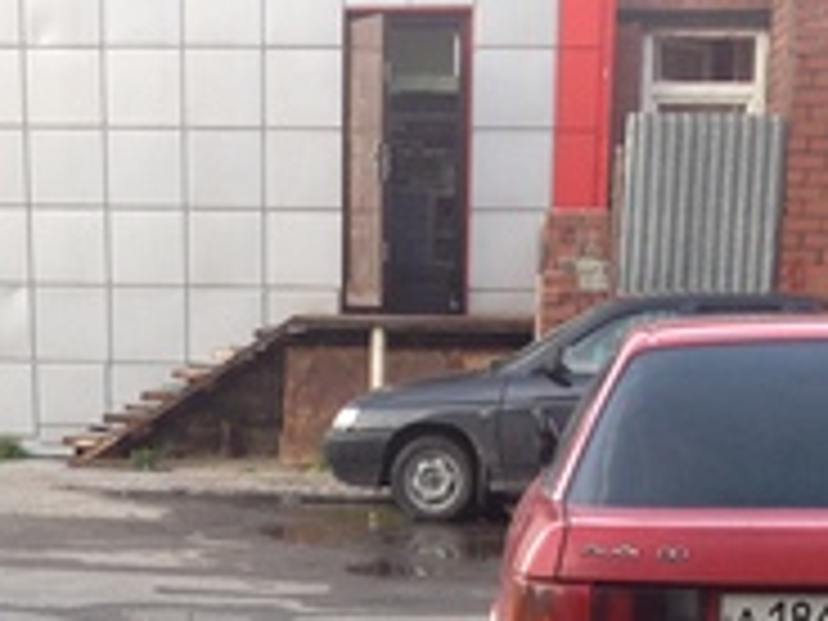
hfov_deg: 17.3
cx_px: 346
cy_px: 997
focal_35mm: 114
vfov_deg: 12.2
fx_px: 2727
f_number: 2.4
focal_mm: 4.28
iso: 50
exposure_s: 1/40
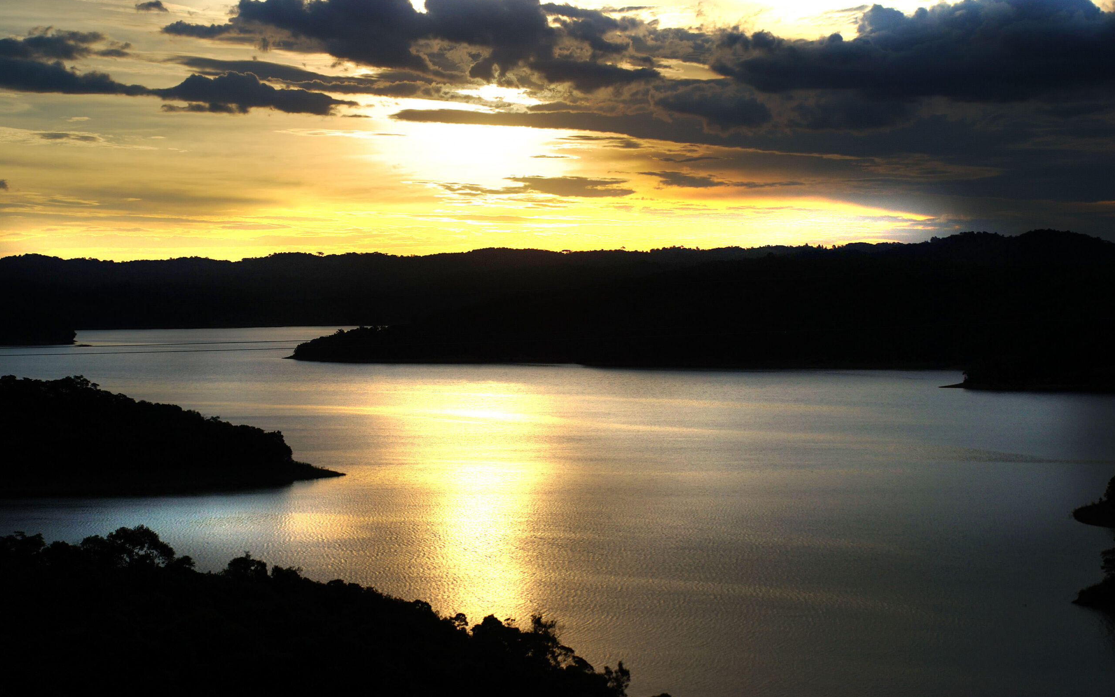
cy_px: 335
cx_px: 559
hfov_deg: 25.8
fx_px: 2431
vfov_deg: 16.3
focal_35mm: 80
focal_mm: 52
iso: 125
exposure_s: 1/500
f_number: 5
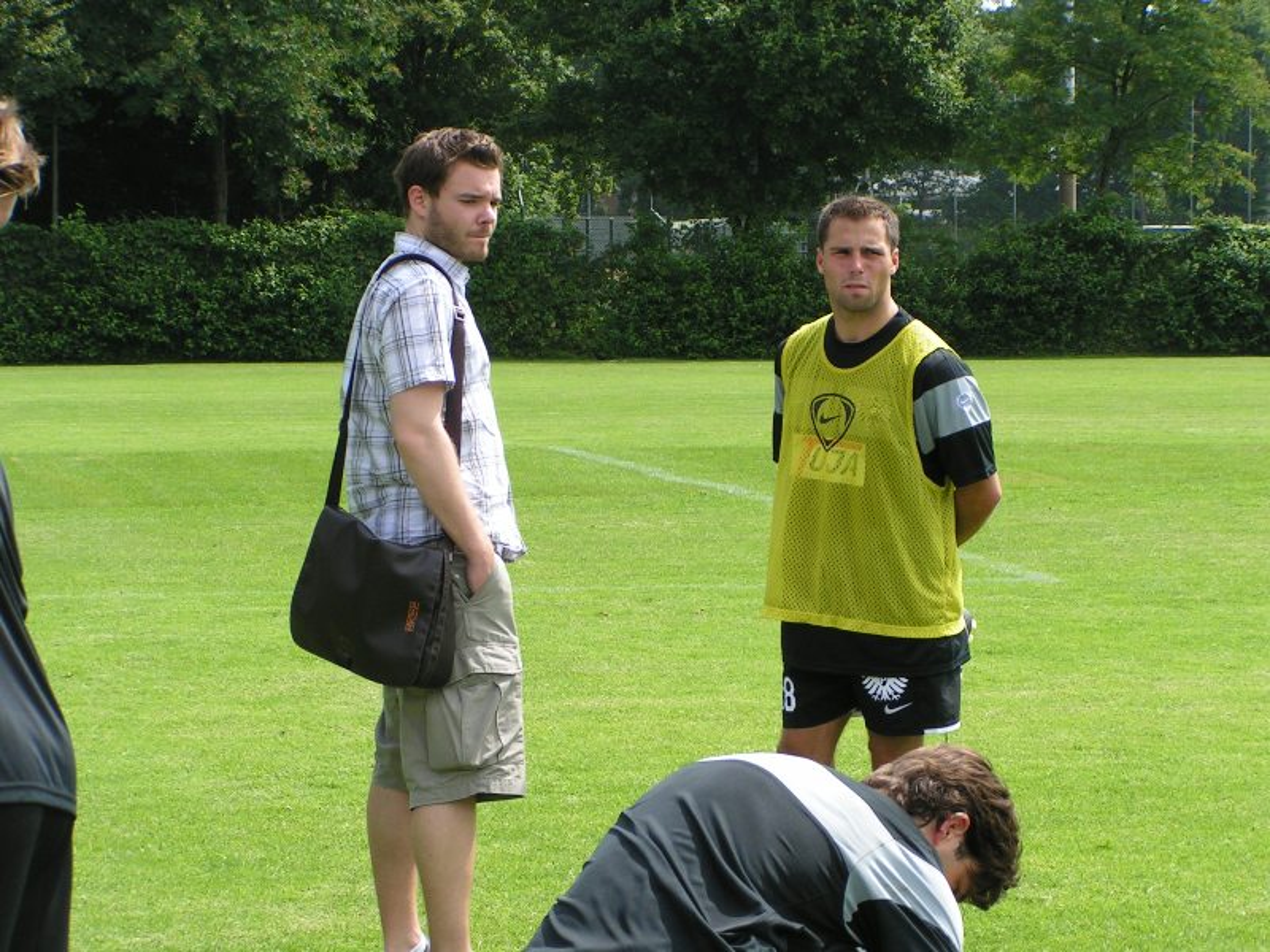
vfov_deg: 11.9
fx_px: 4586
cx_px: 635
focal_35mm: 125
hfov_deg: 15.8
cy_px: 476
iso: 50
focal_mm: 19.1
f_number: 5.6
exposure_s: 1/320
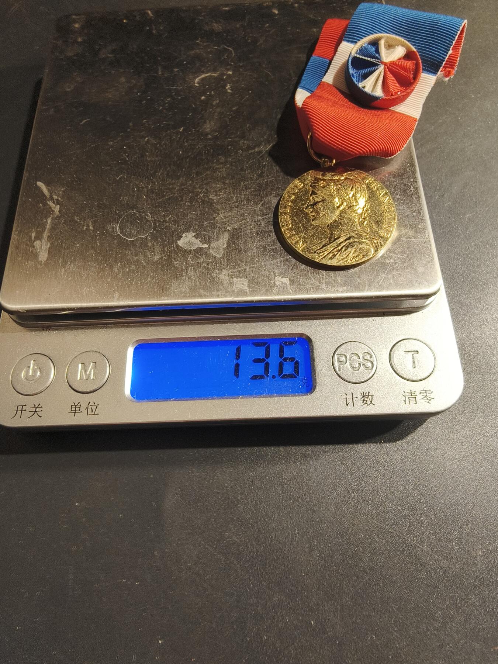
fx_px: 441
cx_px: 249
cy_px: 332
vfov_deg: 73.9
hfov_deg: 58.9
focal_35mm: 23
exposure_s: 1/50
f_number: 2
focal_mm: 2.32
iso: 160
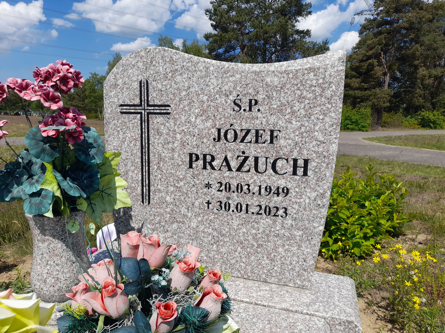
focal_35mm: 25
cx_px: 222
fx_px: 321
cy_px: 166
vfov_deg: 54.9
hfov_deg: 69.4
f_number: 2
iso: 20
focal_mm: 4.6
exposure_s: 1/1114
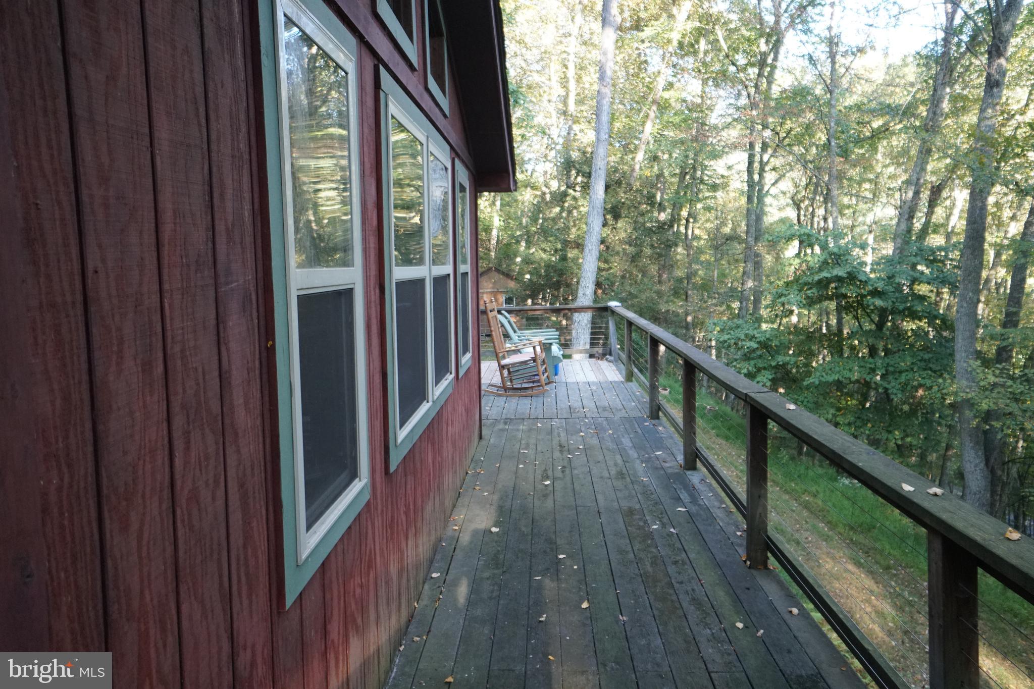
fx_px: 775
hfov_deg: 67.4
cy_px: 344
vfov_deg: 47.9
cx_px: 517
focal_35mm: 27
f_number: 4
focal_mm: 18
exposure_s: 1/160
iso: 1600
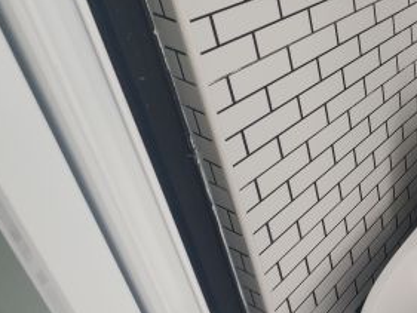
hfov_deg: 32.2
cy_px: 3
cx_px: 583
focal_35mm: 37
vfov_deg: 35.2
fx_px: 446
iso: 100
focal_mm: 2.39
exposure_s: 1/185
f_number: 2.2
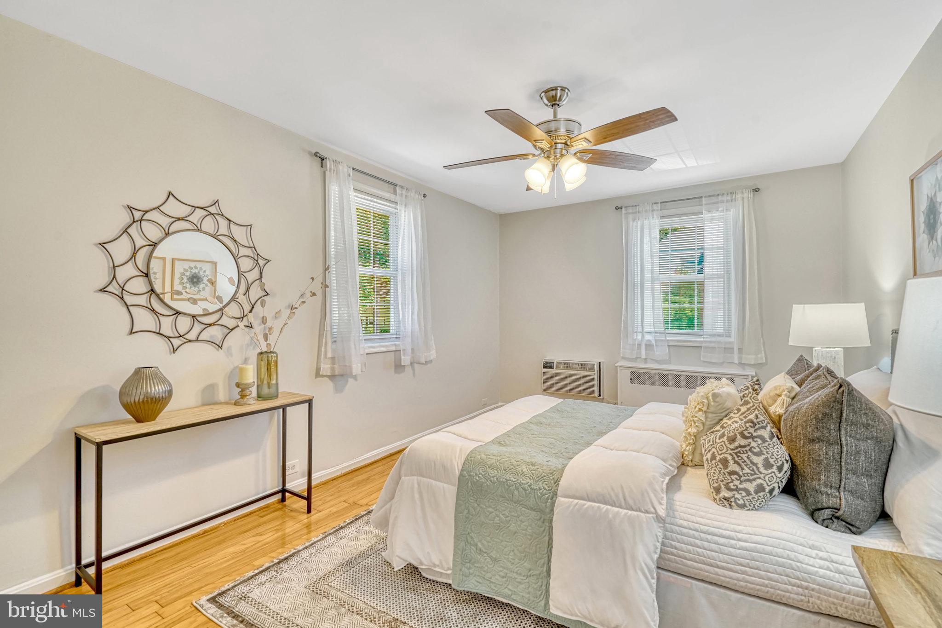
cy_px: 314
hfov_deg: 96.7
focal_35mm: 16
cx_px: 471
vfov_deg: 73.7
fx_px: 419
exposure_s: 1/60
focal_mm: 16
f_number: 8
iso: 1000
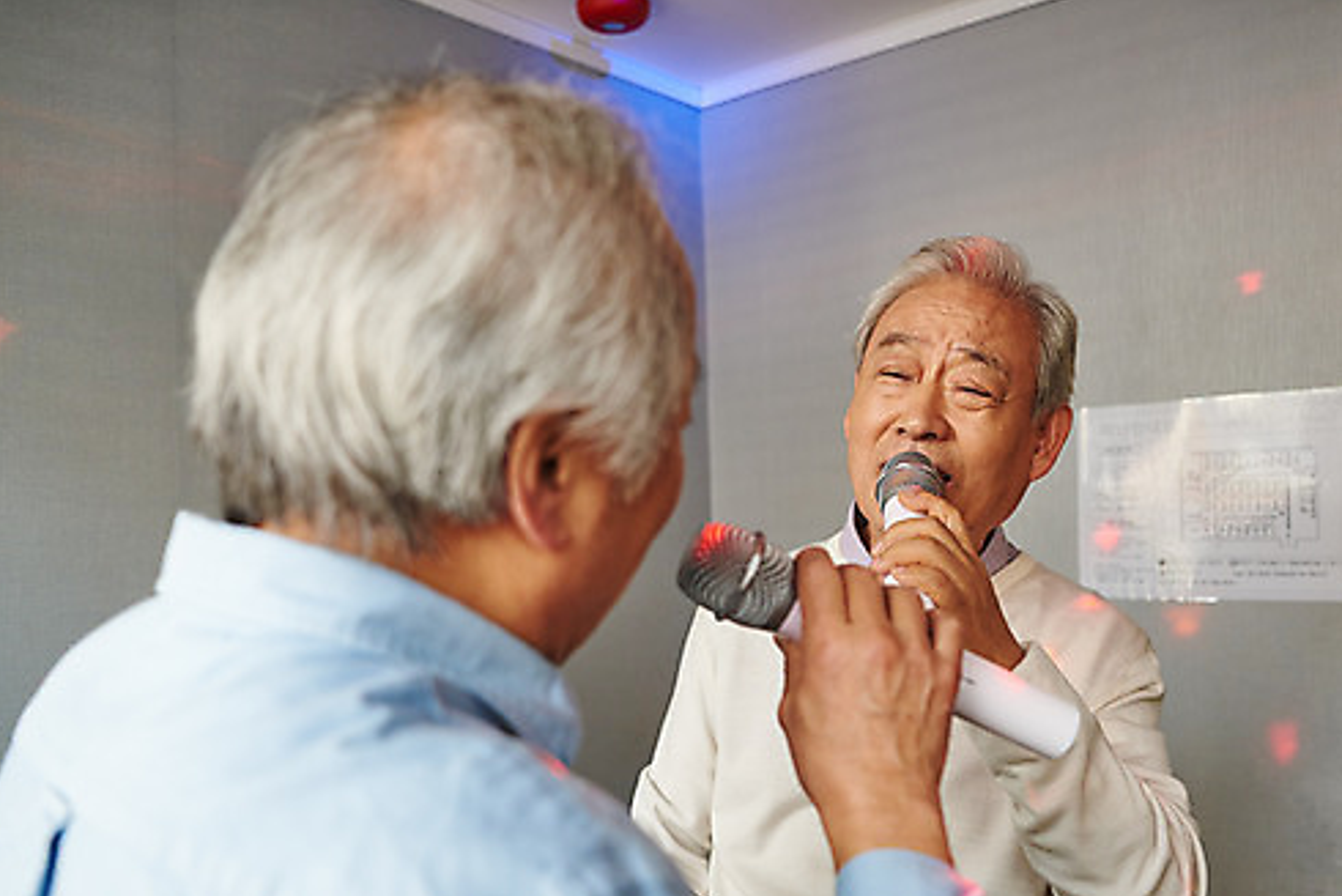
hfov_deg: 57.2
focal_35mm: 33
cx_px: 711
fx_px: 1230
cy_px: 540
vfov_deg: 39.8
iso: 640
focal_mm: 27
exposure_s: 1/250
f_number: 2.8
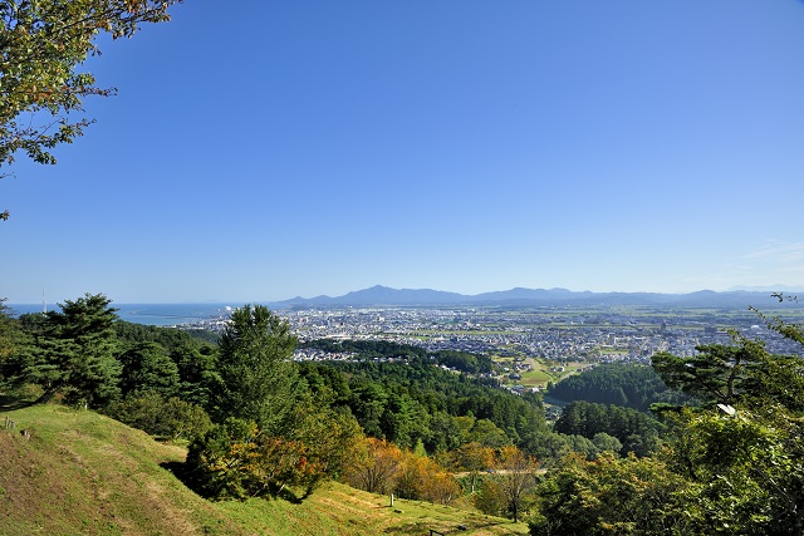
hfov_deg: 73.7
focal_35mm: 24
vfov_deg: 53.2
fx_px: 536
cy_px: 268
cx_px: 402
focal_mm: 24
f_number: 18
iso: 200
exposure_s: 1/160
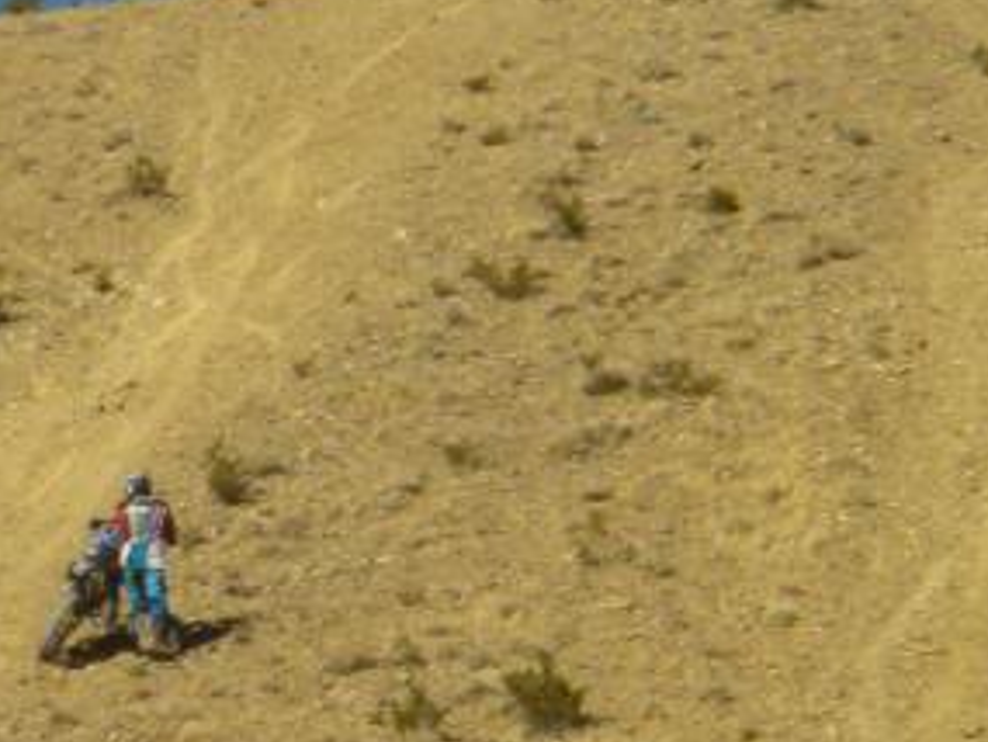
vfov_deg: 2.0
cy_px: 517
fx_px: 20816
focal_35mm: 729
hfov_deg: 2.7
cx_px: 211
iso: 90
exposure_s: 1/126
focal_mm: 46.2
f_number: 14
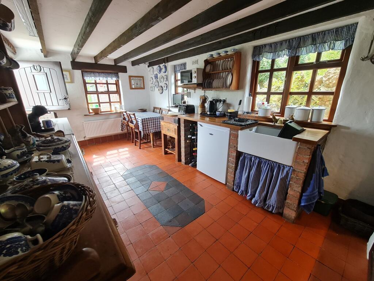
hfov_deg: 106.2
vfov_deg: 89.9
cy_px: 140
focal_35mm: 13
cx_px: 187
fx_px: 140
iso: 160
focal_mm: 2.2
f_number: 2.2
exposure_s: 1/50
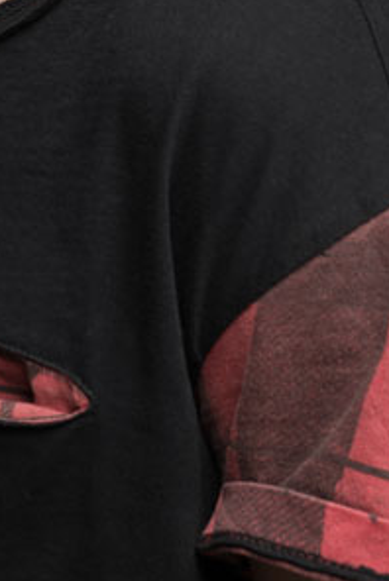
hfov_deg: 5.7
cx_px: 64
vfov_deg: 8.3
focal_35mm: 242
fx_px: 3913
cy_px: -245
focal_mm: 70
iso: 100
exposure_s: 1/160
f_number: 7.1
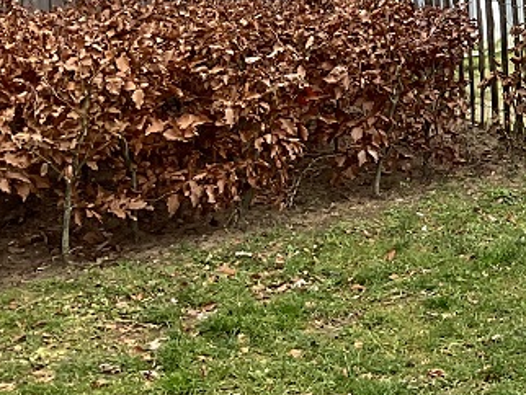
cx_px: 797
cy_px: -132
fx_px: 1642
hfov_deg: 16.5
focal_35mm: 108
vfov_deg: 13.2
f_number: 1.8
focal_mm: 3
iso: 16
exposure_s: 1/191
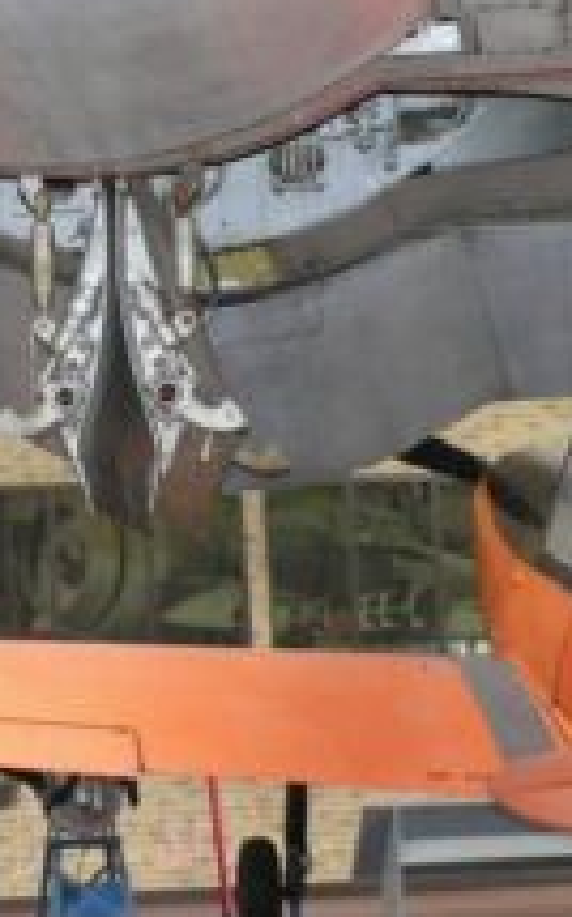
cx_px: 94
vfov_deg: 15.1
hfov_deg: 9.5
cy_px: 164
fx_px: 3449
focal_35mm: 138
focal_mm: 9.7
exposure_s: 1/30
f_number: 3.2
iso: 250
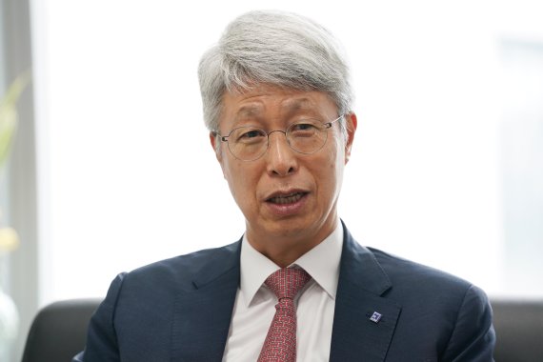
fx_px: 3016
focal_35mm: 200
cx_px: 272
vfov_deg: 6.9
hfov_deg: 10.3
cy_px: 181
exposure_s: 1/125
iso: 800
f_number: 3.5
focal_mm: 200
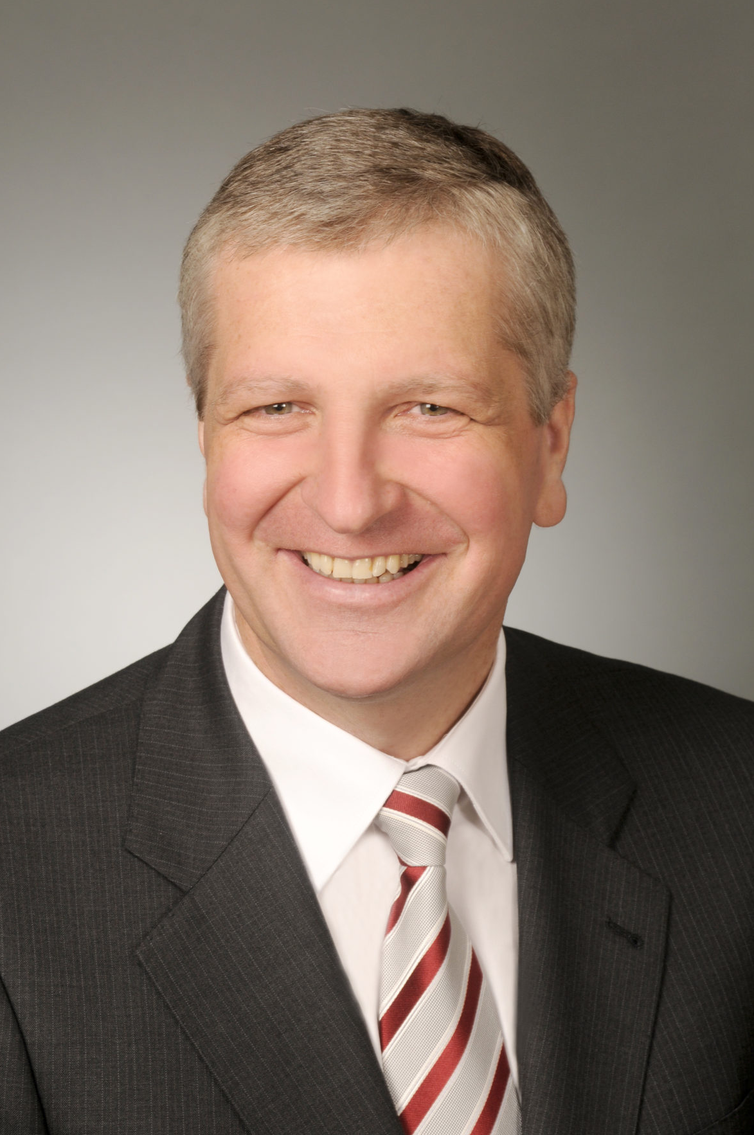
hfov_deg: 10.4
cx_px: 374
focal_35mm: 132
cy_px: 564
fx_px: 4157
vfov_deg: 15.5
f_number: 11
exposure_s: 1/60
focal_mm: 86
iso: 200
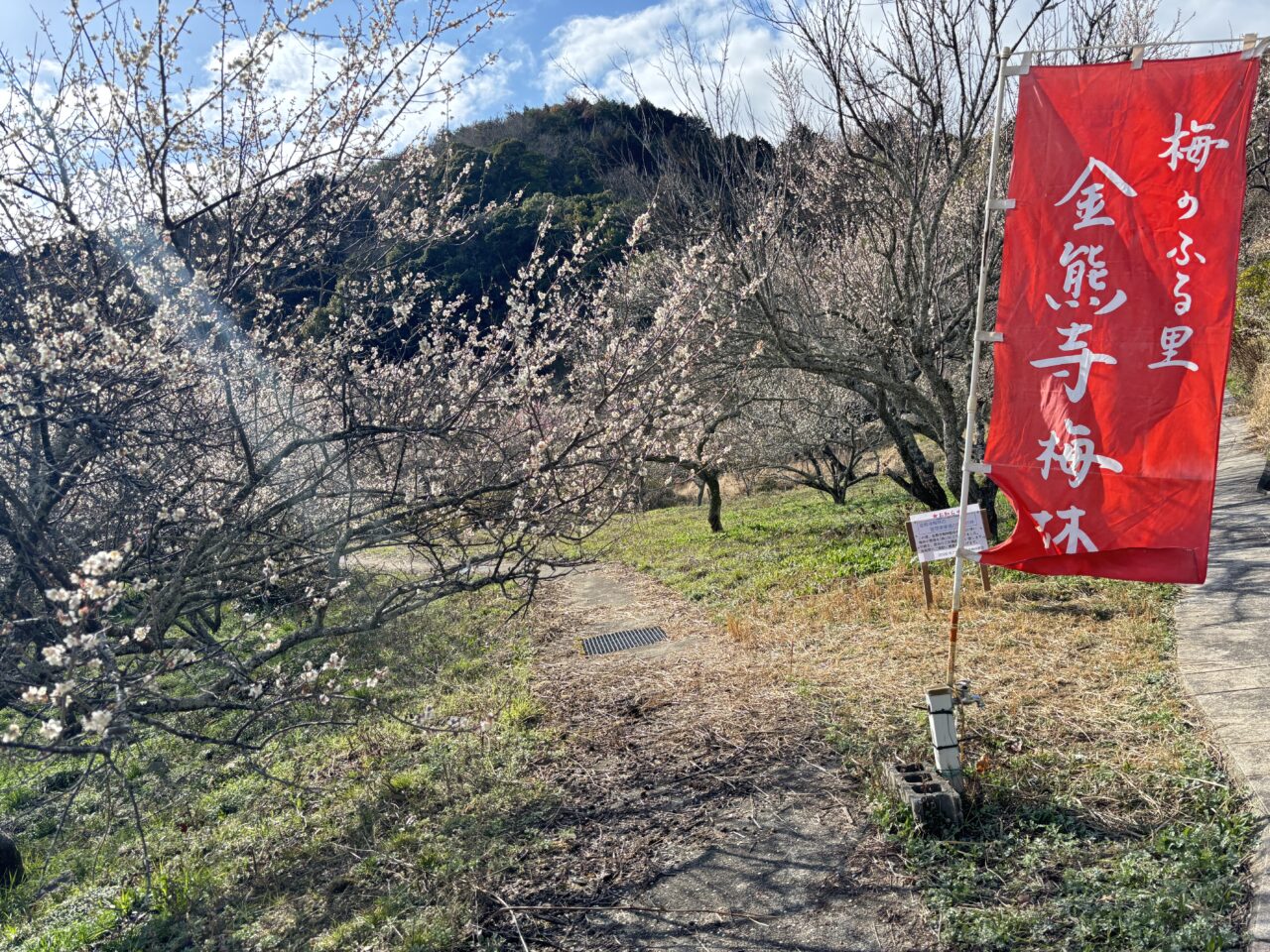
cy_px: 476
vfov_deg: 53.1
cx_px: 635
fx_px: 954
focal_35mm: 26
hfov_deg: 67.3
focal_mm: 5.96
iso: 50
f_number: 1.6
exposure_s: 1/1178
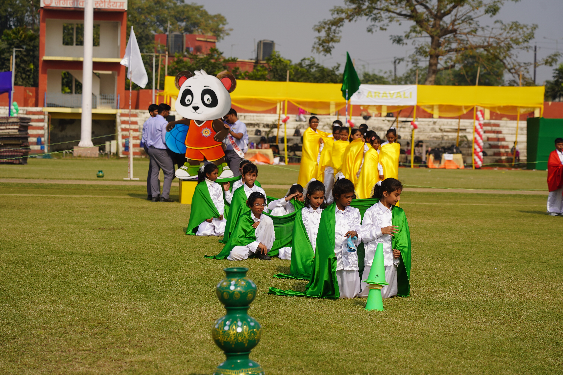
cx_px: 282
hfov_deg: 19.5
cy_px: 188
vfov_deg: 13.0
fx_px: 1642
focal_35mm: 105
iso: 100
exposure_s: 1/800
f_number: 5
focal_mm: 105
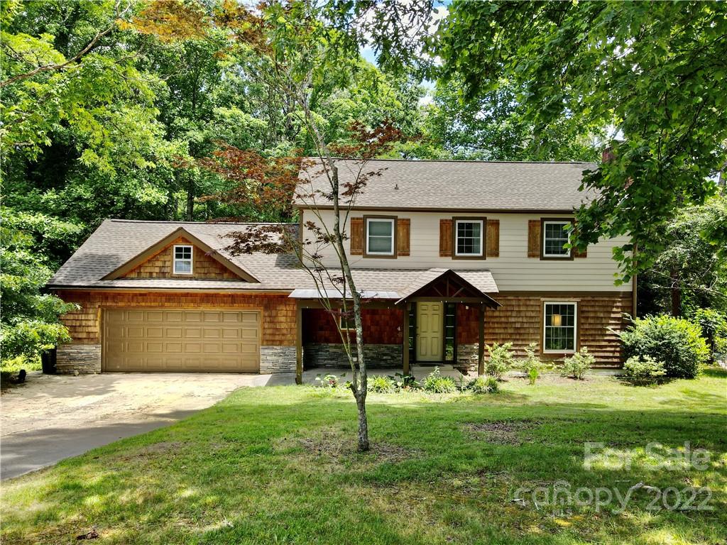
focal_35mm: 24
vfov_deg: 56.8
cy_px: 272
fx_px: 504
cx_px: 364
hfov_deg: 71.6
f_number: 2.8
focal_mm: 4.5
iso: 100
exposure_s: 1/120
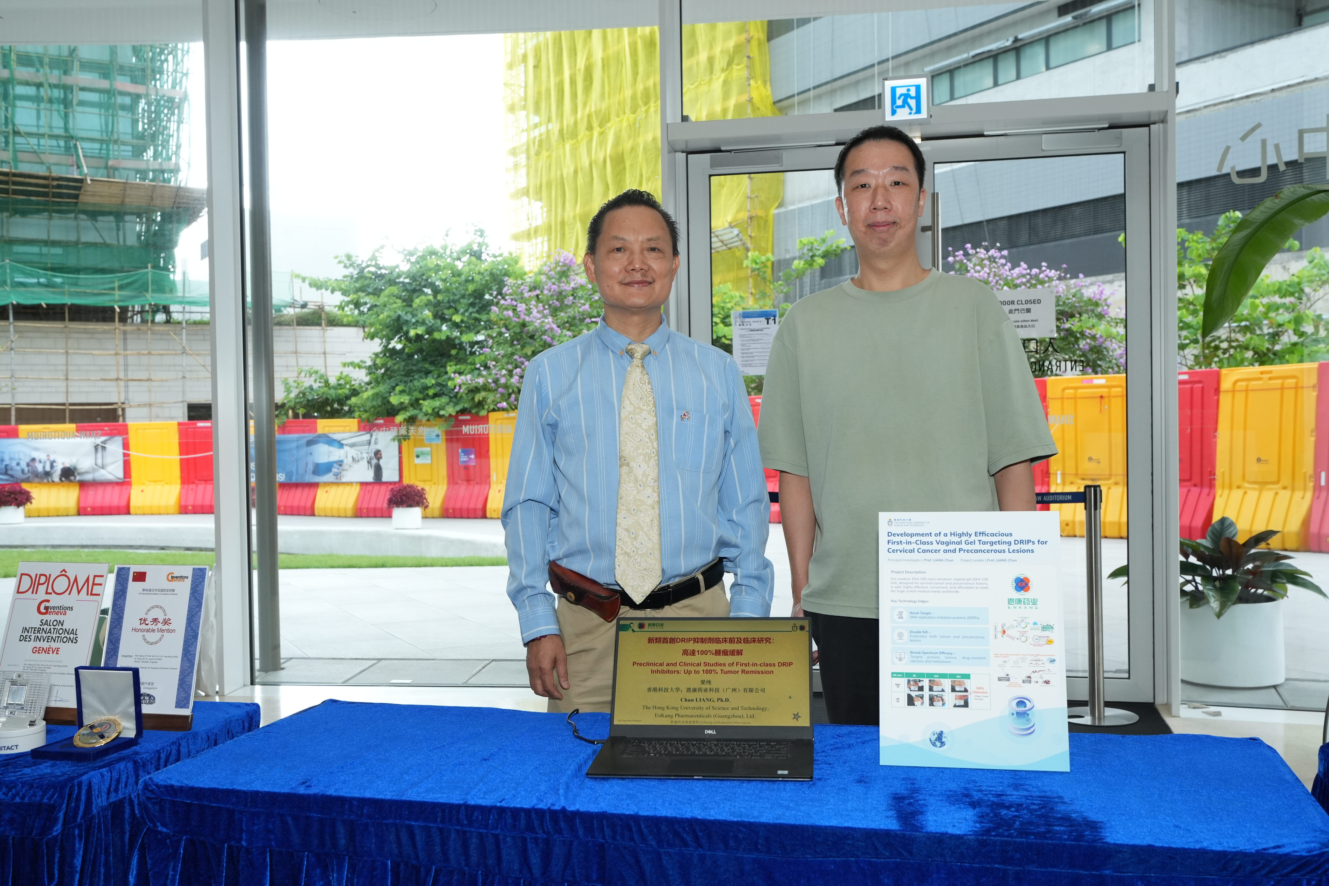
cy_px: 443
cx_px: 664
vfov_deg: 37.9
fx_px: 1292
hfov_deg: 54.4
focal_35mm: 35
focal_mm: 35
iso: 1600
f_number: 6.3
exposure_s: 1/160
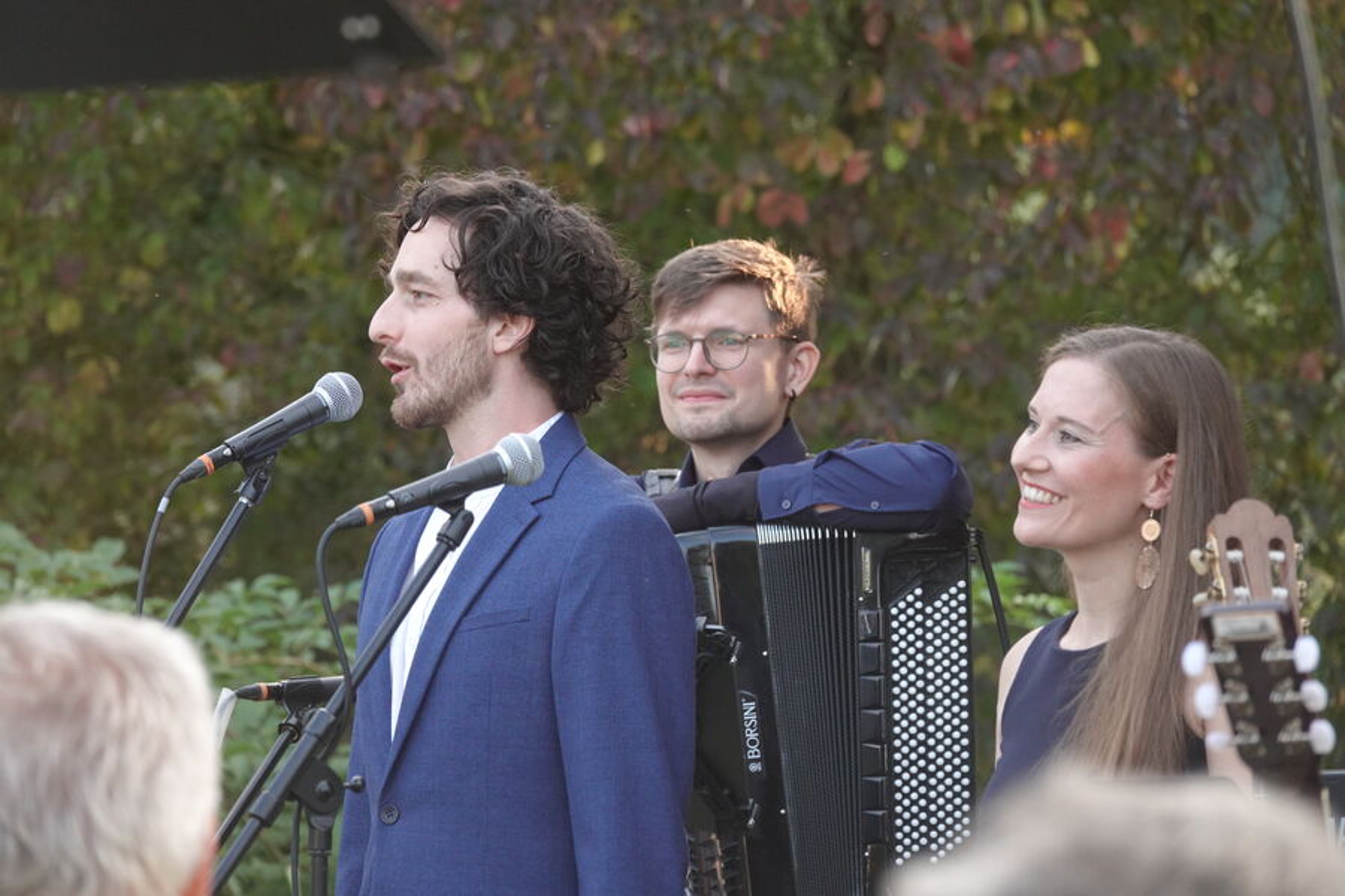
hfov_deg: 6.9
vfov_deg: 4.6
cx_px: 672
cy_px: 448
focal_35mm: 300
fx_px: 11207
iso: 800
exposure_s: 1/250
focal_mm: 110.13
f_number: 4
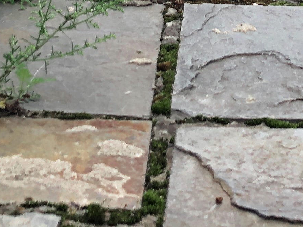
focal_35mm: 127
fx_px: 1112
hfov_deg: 15.4
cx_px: 241
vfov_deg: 10.4
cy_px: -286
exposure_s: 1/571
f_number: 1.8
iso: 20
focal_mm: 4
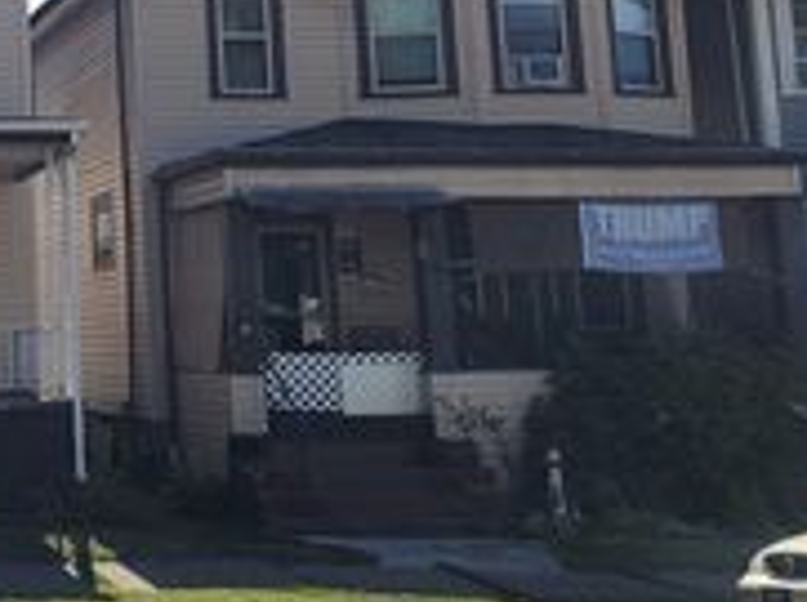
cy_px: 96
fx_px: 1675
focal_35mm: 72
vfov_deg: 20.1
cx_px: -303
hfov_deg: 23.3
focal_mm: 5.4
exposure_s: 1/3935
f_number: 1.8
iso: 40
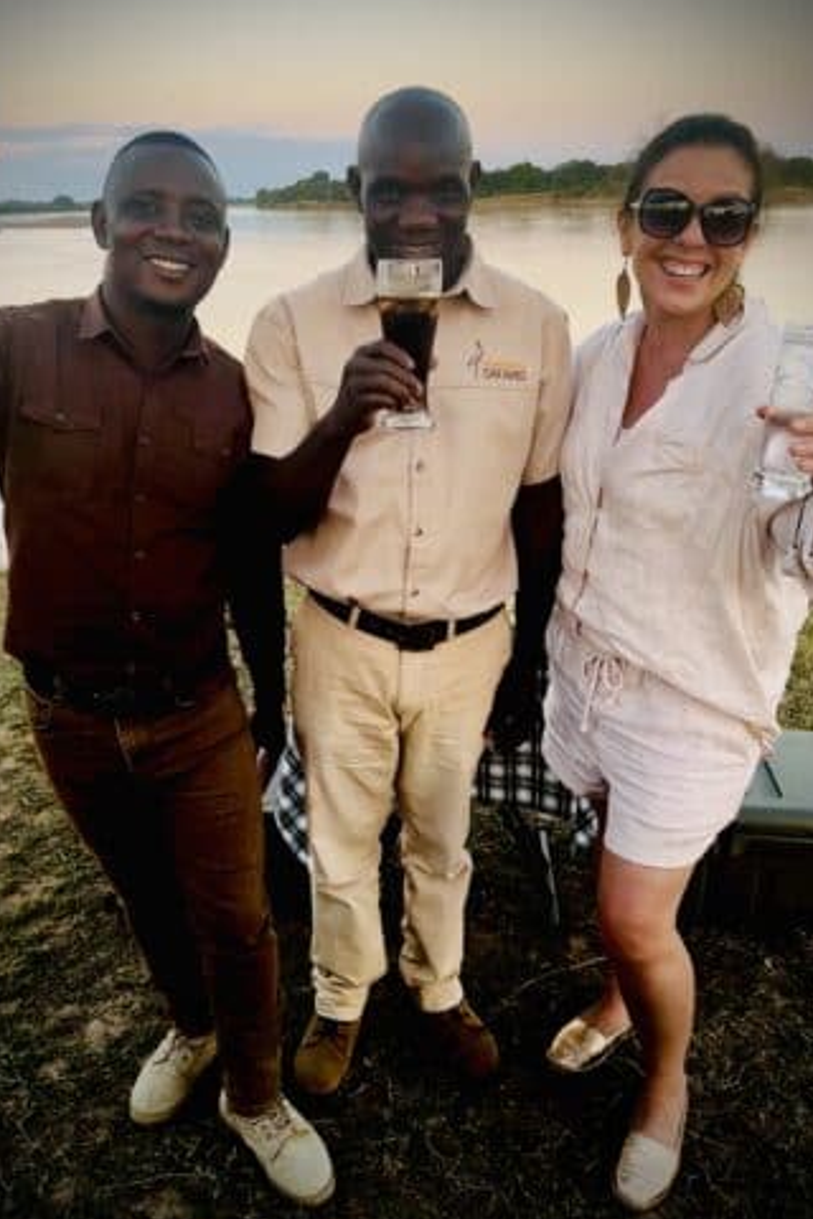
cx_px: 367
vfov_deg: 69.4
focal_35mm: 26
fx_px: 881
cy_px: 594
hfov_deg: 49.5
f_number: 1.78
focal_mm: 6.86
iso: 100
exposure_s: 1/121
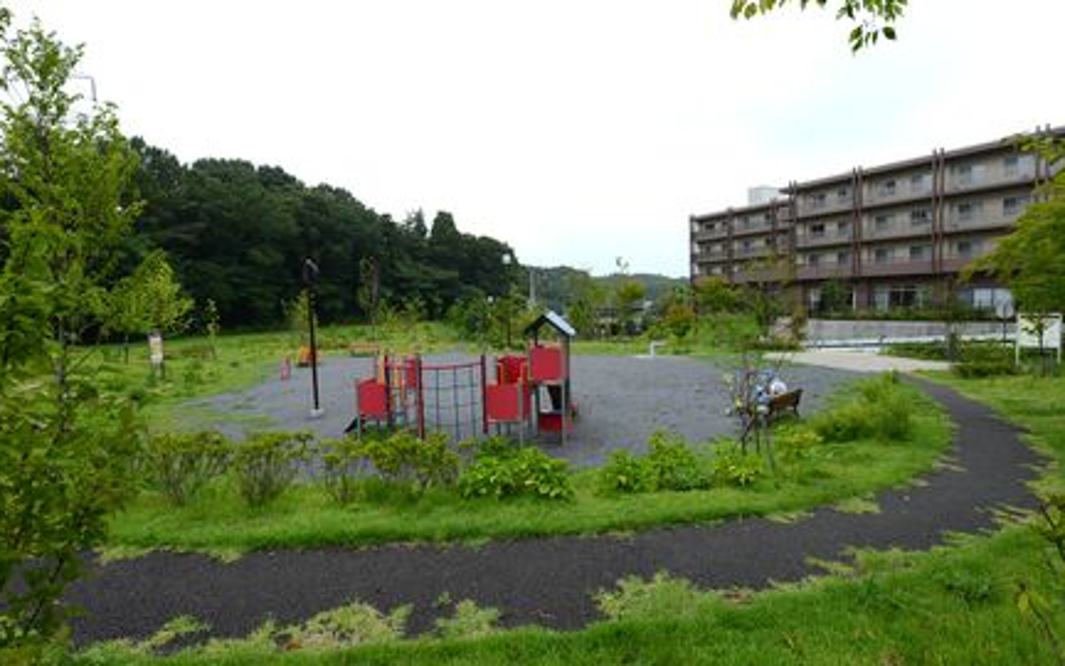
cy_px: 331
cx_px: 540
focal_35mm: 17
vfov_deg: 68.0
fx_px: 493
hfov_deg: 94.4
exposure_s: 1/640
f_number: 10
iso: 320
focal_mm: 16
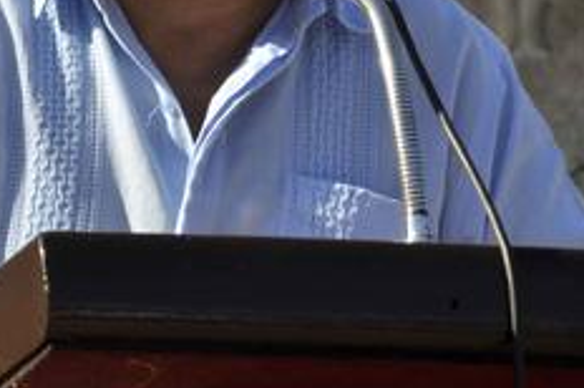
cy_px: -34
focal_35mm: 524
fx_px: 8493
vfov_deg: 2.6
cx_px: -141
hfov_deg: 3.9
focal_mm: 135
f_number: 8
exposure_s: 1/500
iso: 200
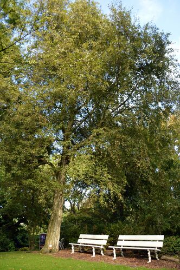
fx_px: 225
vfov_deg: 62.0
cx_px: 90
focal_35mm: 30
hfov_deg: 43.6
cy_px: 135
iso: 200
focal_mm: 20
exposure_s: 1/125
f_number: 5.6
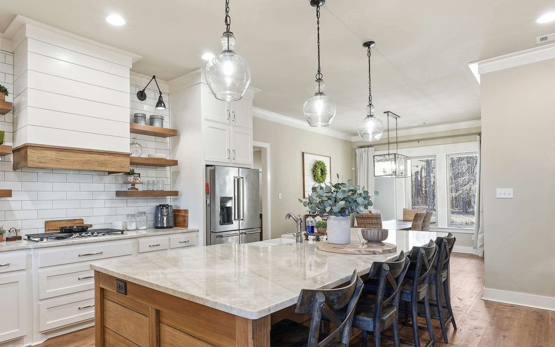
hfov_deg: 79.4
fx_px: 333
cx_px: 247
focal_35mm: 22
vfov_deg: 54.9
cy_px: 195
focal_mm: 16
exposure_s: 1/13
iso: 250
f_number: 9
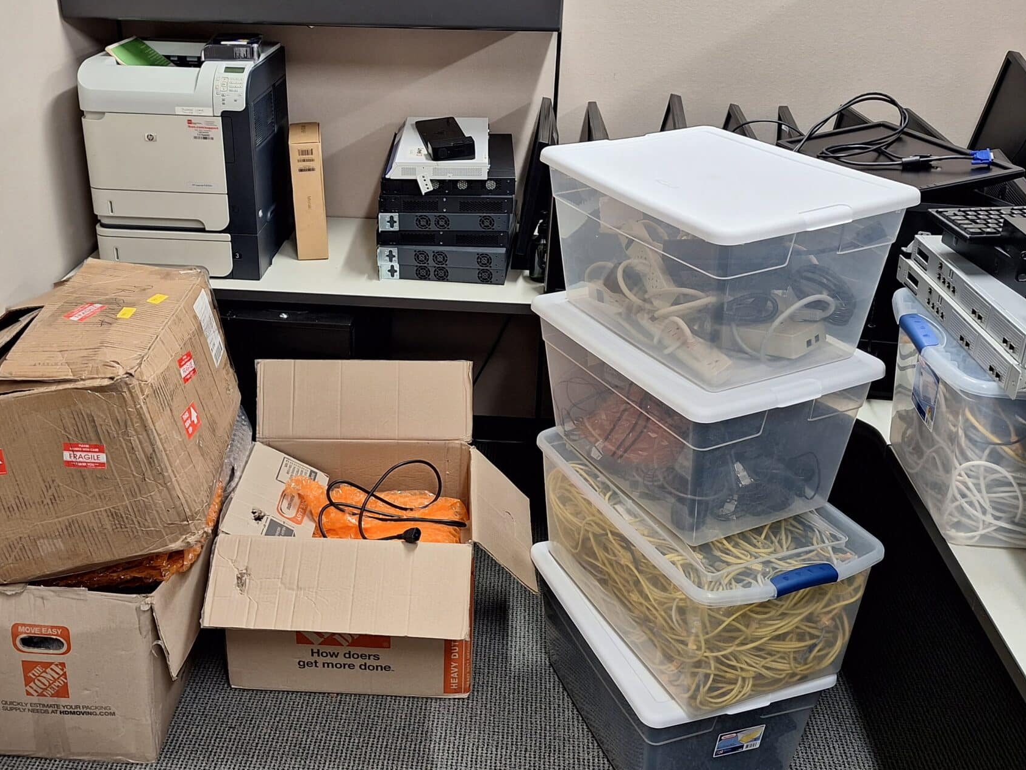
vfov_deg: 40.7
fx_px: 1038
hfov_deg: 52.4
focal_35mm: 35
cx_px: 438
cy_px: 356
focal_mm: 5.54
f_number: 1.8
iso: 80
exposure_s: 1/40
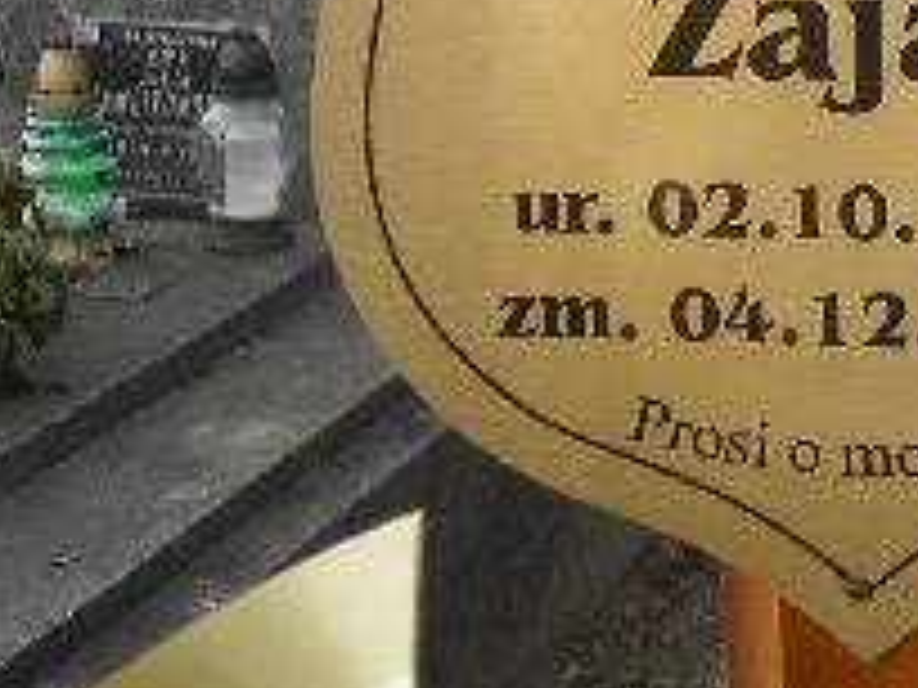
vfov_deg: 13.1
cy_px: -144
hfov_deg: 16.8
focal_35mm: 110
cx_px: 1202
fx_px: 2917
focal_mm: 5.7
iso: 64
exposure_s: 1/239
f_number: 2.8
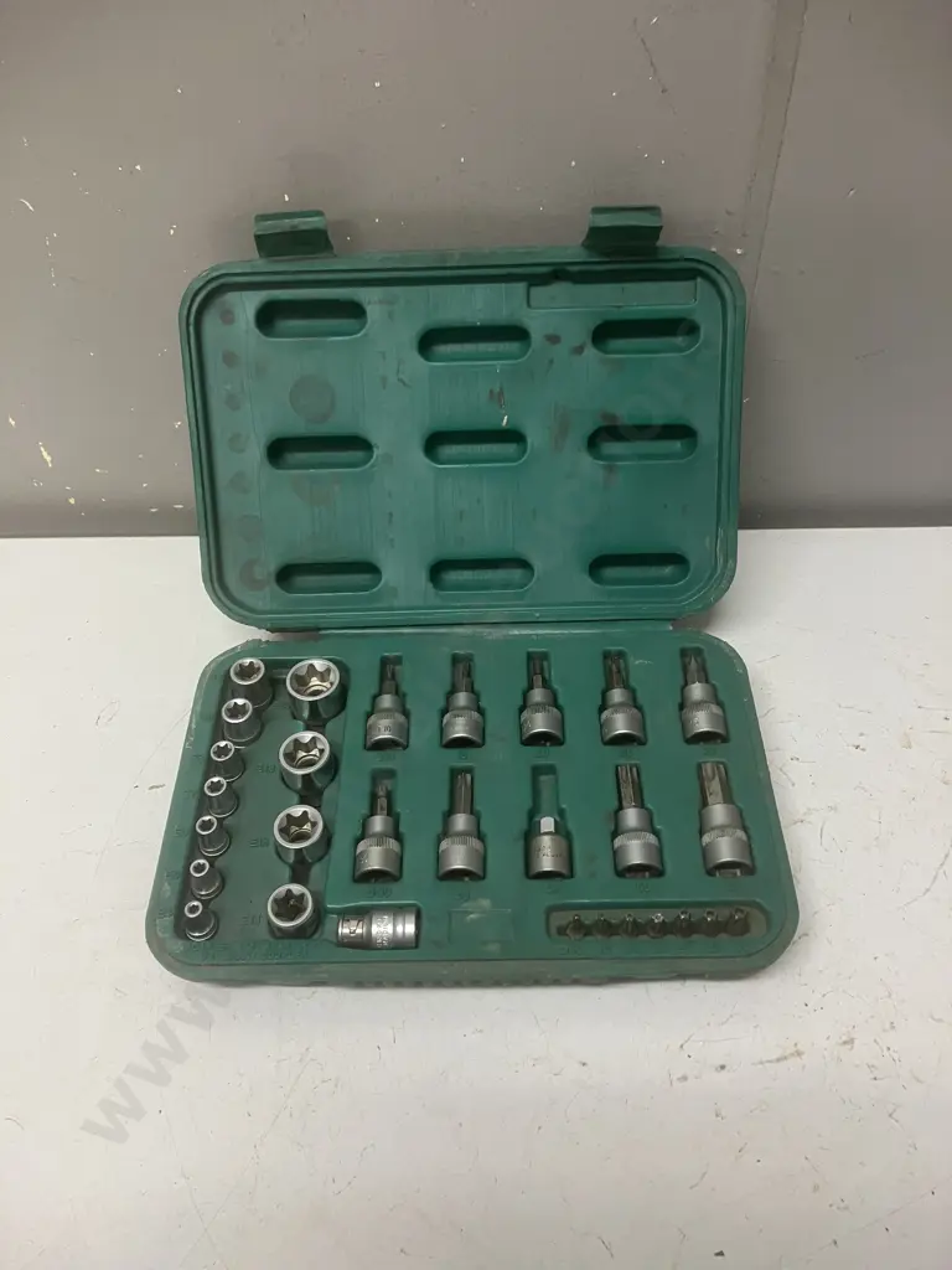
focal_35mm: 28
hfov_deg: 49.7
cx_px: 476
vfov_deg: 63.4
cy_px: 635
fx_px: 1027
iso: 80
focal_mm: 3.99
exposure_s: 1/50
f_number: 1.8
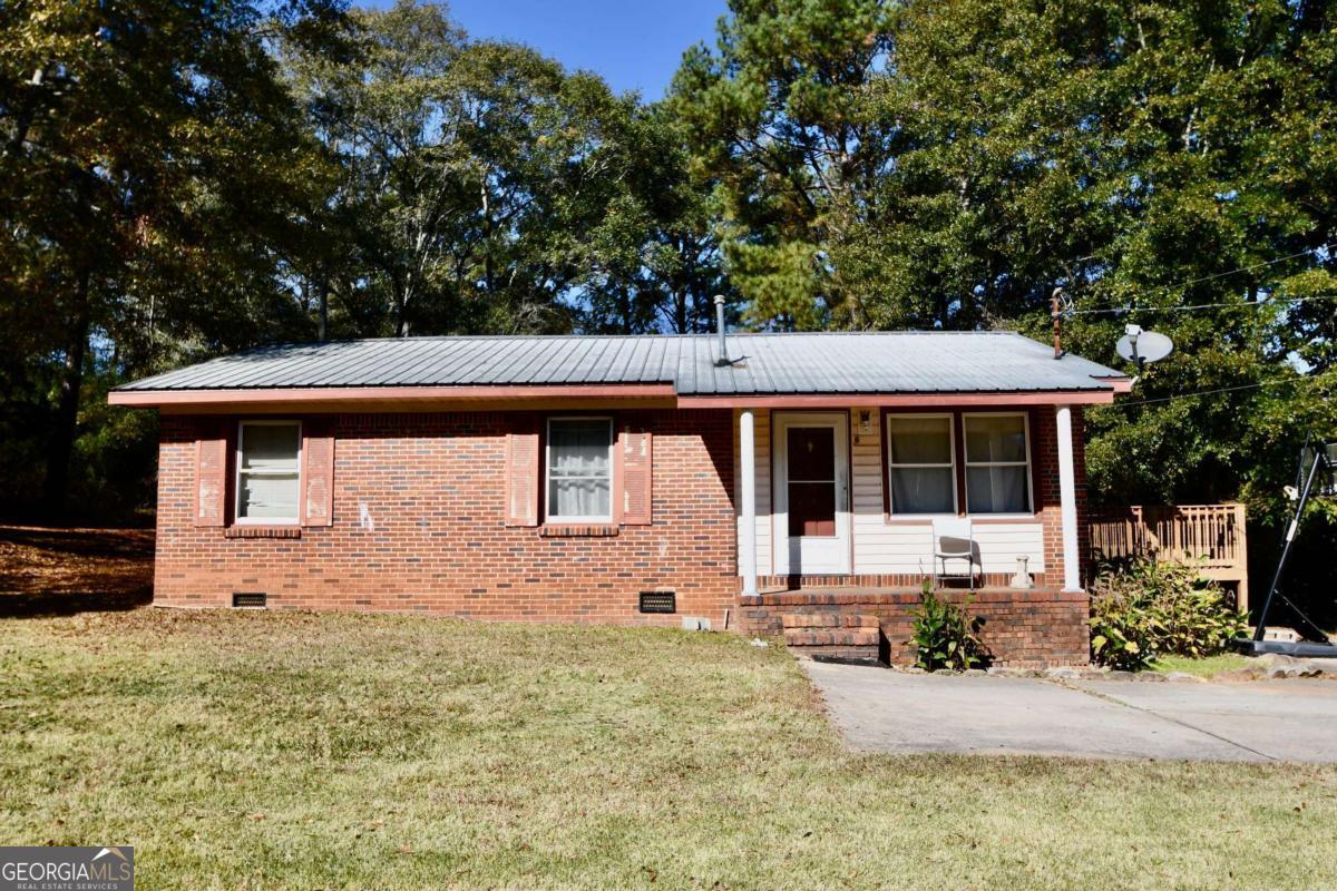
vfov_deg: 53.1
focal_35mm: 24
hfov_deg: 73.7
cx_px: 668
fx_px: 891
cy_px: 446
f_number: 8
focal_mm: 16
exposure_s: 1/250
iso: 100
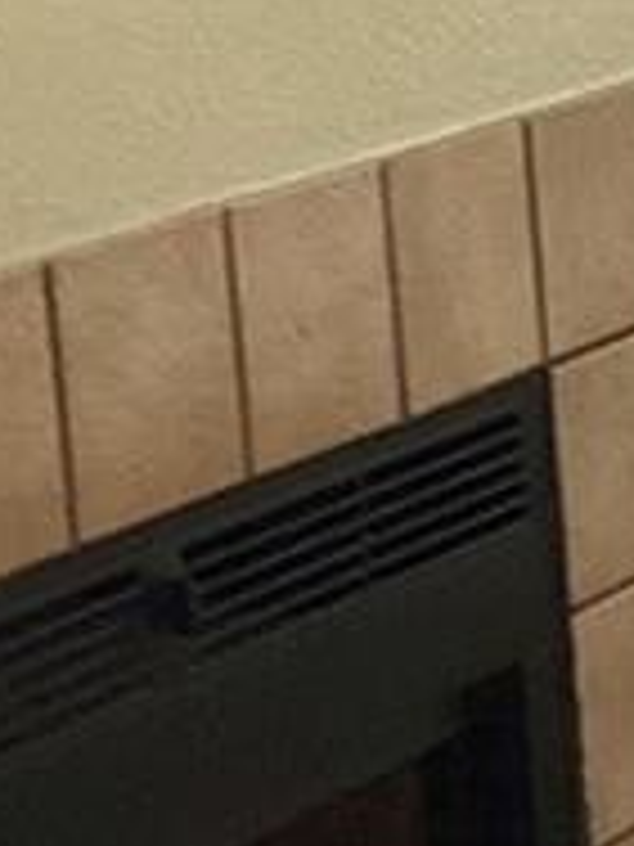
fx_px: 4835
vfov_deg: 10.0
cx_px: 1781
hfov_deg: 6.9
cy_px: 450
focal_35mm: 198
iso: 100
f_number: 2.4
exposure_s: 1/60
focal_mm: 3.3
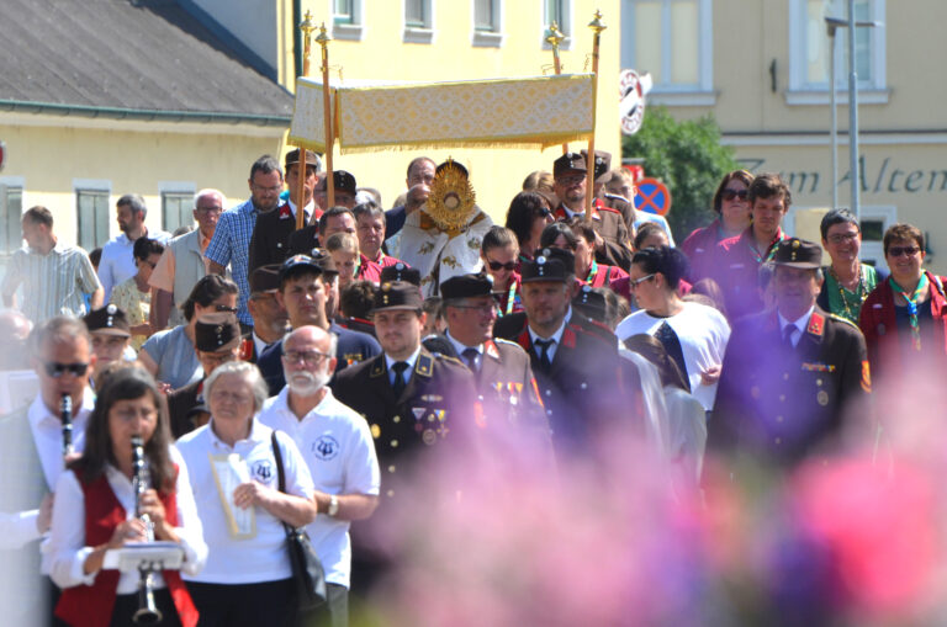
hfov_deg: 4.6
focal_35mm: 450
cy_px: 314
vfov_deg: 3.0
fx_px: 11815
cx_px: 474
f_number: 8
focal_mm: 300
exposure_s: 1/1000
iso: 400
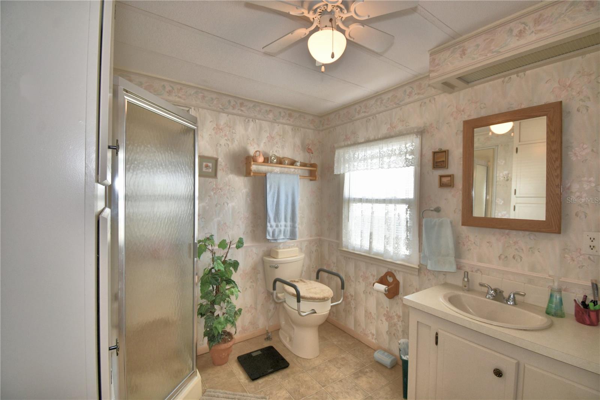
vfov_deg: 77.3
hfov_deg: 100.4
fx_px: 250
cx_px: 300
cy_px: 200
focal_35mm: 15
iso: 200
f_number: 4.5
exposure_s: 1/50
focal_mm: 10
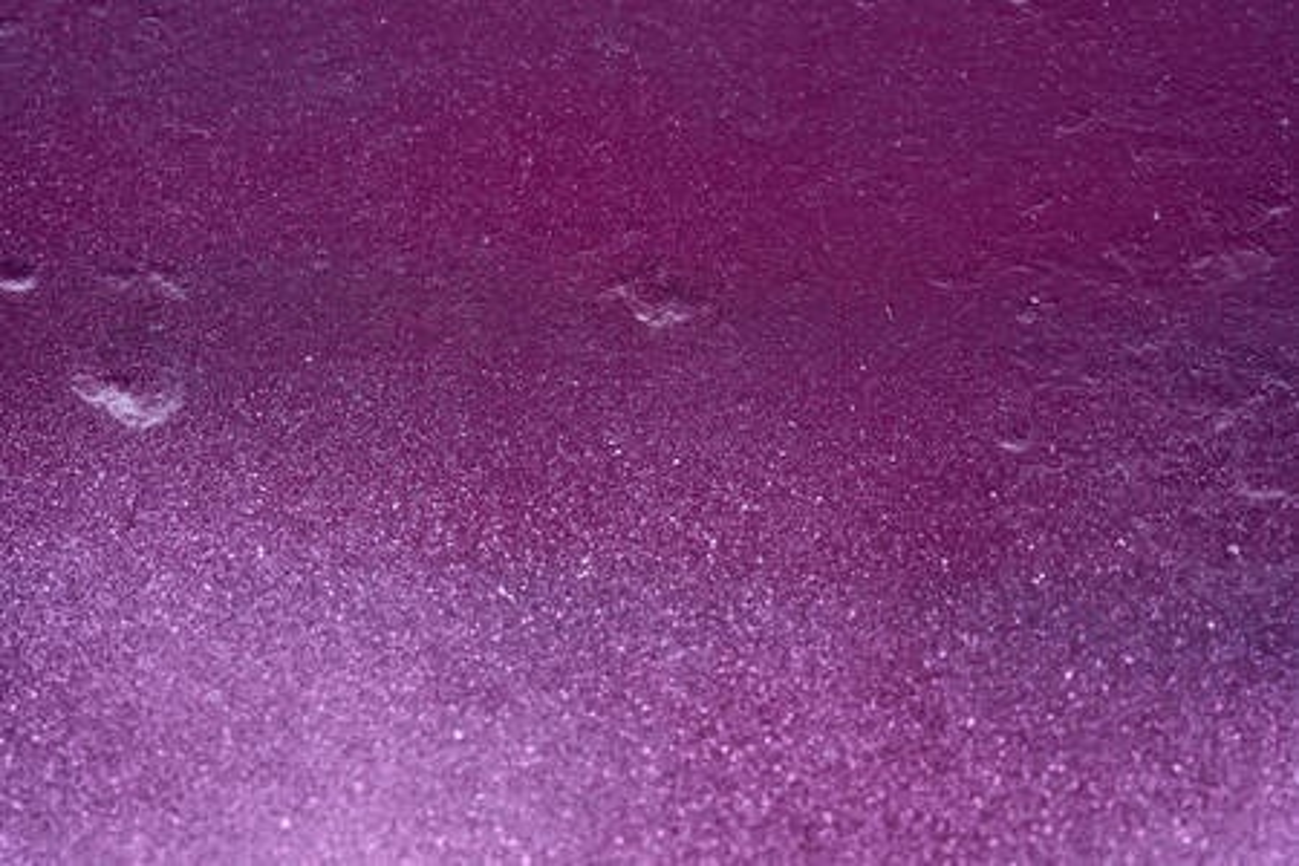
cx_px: 650
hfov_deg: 22.6
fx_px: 3247
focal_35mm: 90
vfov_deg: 15.2
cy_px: 433
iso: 200
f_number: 4.5
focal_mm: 60
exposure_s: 1/125
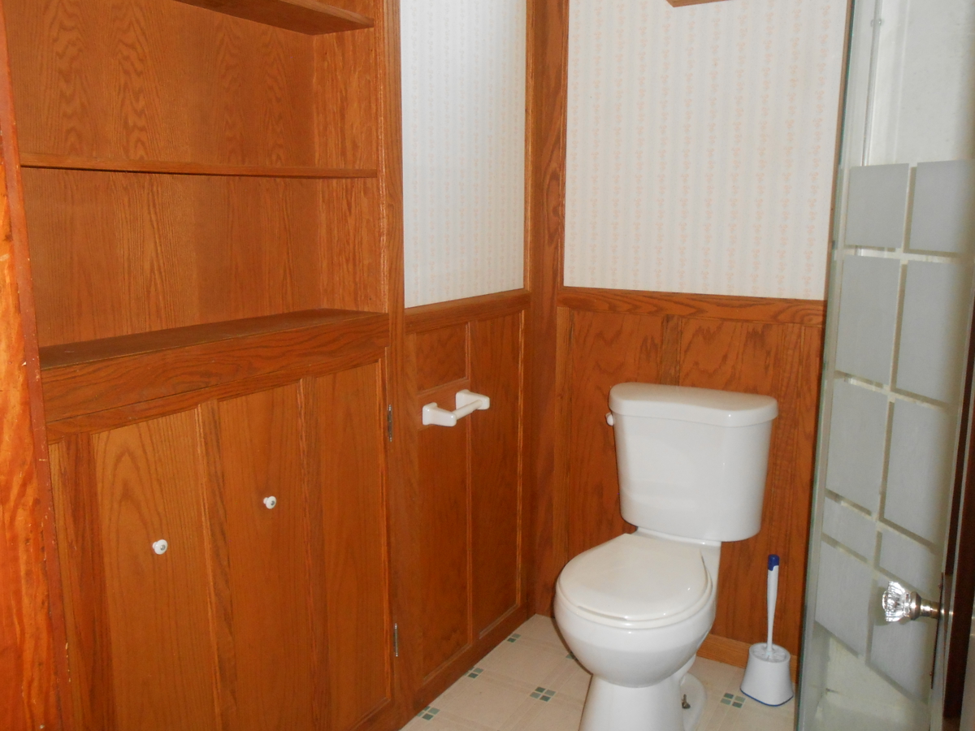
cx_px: 488
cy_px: 366
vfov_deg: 46.8
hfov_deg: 60.0
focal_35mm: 30
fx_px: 845
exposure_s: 1/25
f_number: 3.8
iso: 320
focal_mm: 5.3
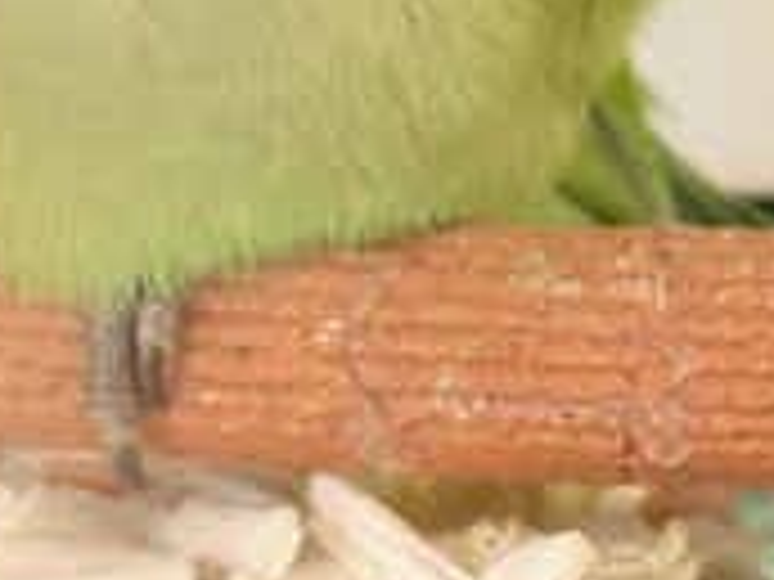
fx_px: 4315
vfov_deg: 7.5
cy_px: -373
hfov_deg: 10.1
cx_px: 940
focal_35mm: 193
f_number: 1.6
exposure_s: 1/50
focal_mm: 5.96
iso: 80
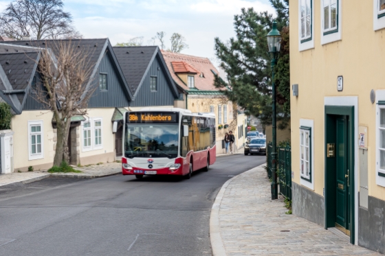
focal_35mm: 61
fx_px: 652
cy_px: 128
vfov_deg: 22.2
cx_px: 192
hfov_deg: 32.9
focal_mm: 22.46
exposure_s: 1/500
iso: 160
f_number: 4.5
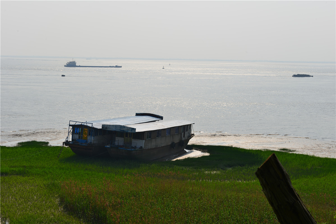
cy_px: 112
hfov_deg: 28.8
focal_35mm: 70
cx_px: 168
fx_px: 654
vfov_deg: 19.5
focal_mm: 70
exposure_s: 1/250
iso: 100
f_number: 14
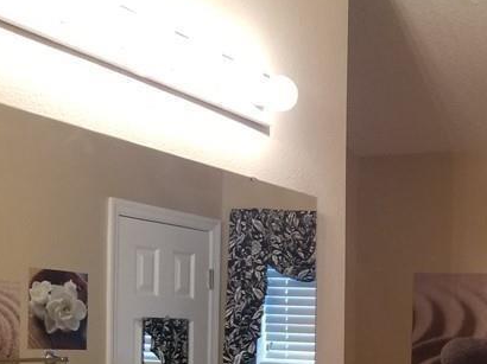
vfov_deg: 21.2
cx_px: 469
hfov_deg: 28.3
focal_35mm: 65
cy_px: 424
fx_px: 914
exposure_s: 1/60
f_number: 1.7
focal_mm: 4.3
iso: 160
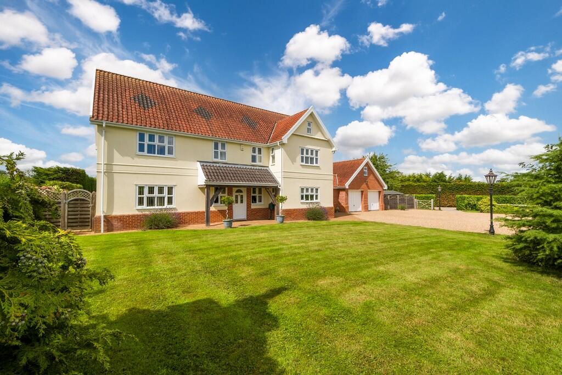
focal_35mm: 15
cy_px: 188
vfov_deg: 77.3
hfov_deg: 100.4
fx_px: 234
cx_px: 281
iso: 160
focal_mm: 10.1
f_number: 13
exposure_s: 1/160
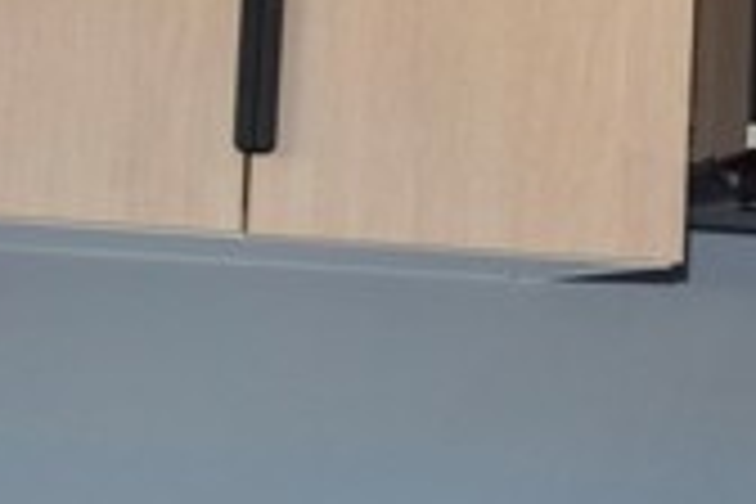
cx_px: 1368
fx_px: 2163
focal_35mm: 103
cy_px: 362
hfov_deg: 16.5
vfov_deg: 13.3
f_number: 5.6
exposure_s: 1/125
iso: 800
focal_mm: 18
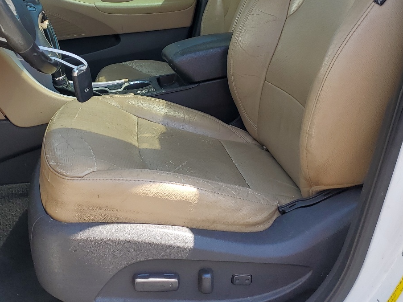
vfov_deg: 31.0
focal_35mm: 46
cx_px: 112
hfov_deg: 40.3
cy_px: 77
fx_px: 536
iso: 50
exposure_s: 1/526
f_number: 1.5
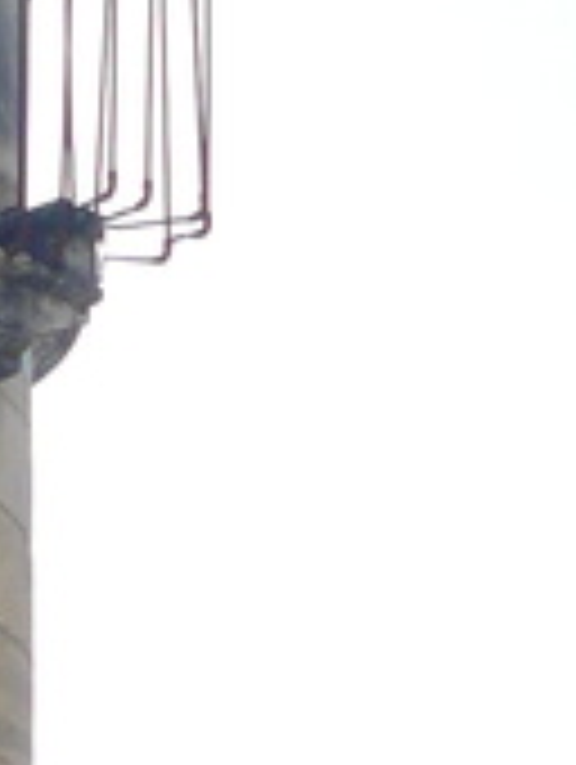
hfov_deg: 7.3
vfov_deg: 9.7
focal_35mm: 203
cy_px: 783
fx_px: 4493
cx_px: 320
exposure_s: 1/1000
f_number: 2.8
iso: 100
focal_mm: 6
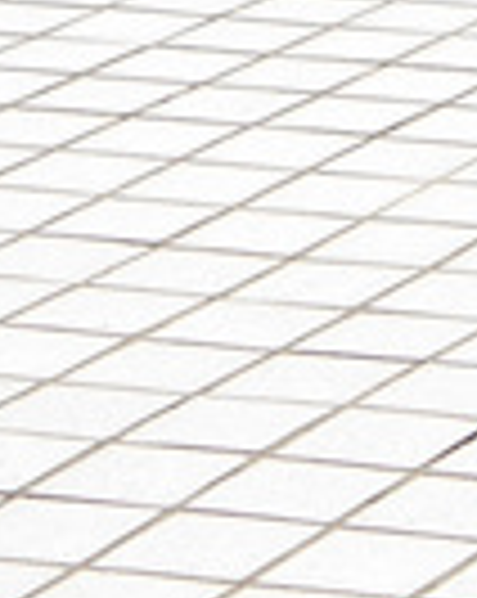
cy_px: -724
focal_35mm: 311
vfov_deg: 6.0
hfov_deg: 4.6
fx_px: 5501
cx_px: 1674
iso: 80
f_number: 3.9
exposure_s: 1/640
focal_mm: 9.5
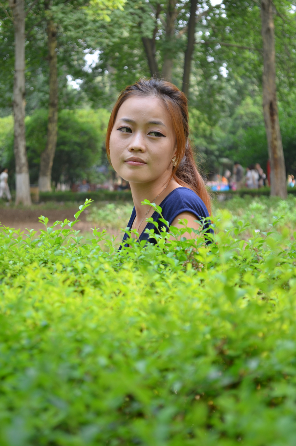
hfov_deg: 16.5
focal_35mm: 82
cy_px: 223
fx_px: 1022
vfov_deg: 24.7
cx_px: 148
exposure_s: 1/20
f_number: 5.6
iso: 100
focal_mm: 55
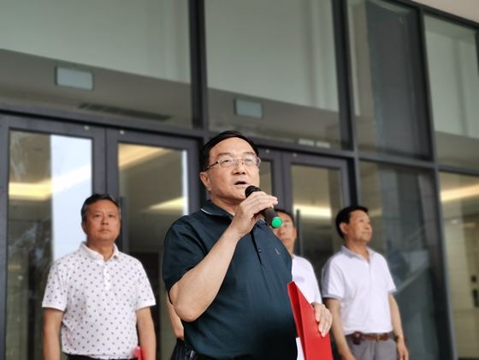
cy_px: 180
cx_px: 240
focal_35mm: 54
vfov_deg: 27.0
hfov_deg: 35.5
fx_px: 747
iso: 64
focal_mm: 5.56
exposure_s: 1/100
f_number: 4
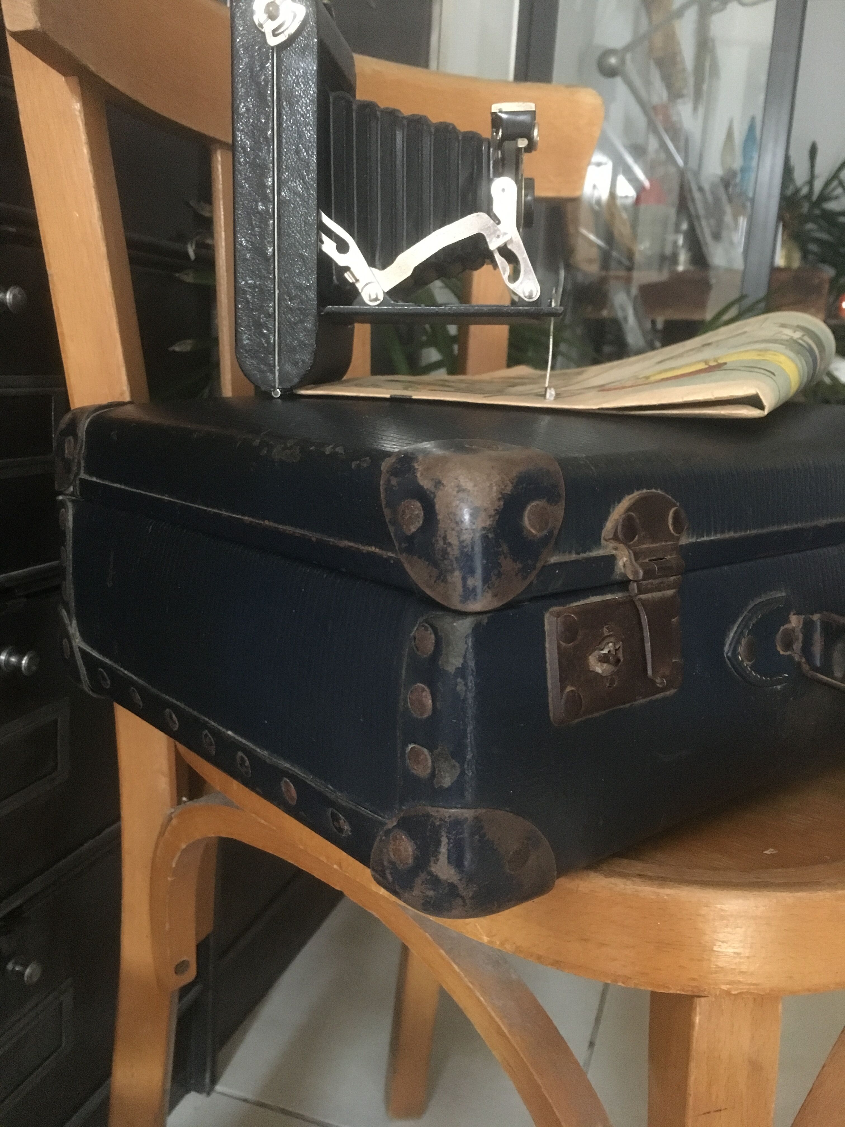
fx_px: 944
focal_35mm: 29
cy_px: 564
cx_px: 422
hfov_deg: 48.2
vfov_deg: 61.7
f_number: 2.2
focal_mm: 4.15
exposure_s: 1/17
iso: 500
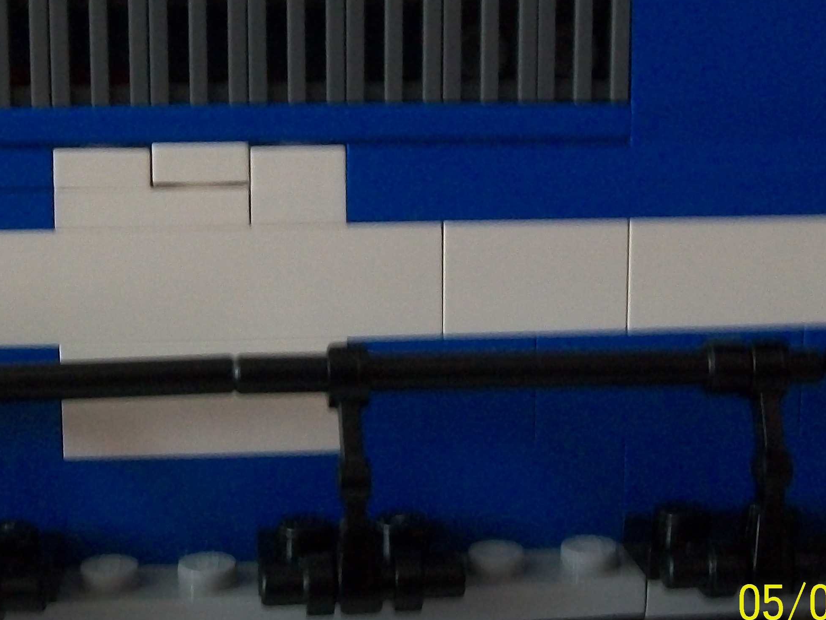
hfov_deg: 32.1
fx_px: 1432
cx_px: 355
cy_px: 202
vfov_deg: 24.3
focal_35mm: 60
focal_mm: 6
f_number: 2.7
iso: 240
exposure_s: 1/8
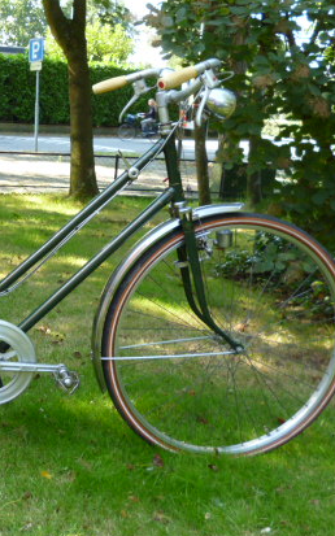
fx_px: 672
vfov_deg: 43.4
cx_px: -3
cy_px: 230
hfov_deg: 26.4
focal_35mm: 46
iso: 125
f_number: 3.1
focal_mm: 5
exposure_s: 1/60
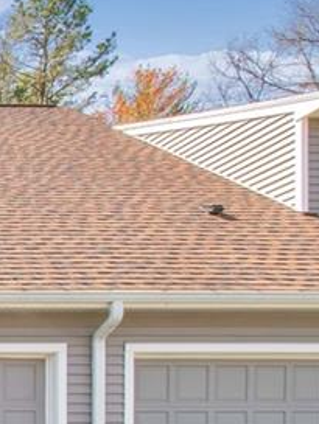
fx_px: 663
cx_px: -325
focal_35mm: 54
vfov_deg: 33.4
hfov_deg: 18.0
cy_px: 394
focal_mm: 10
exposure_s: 1/250
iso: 400
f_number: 10
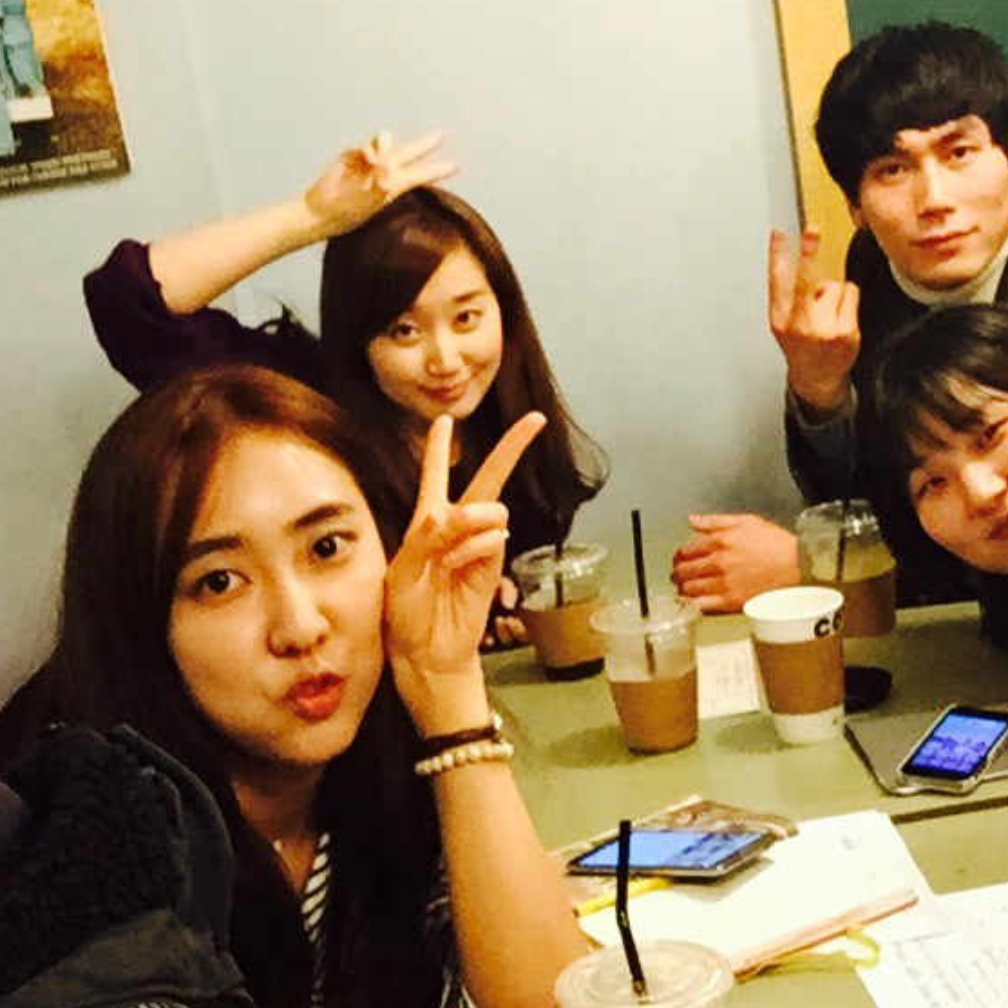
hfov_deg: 27.3
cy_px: 409
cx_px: 543
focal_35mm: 63
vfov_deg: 27.2
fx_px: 2076
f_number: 2.2
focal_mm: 2.65
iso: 320
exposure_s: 1/20
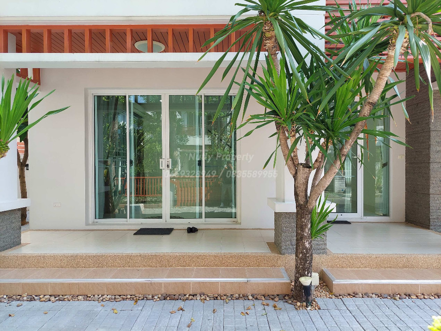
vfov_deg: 54.8
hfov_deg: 69.4
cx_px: 220
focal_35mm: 25
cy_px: 166
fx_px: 318
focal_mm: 5.23
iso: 40
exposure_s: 1/225
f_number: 1.8
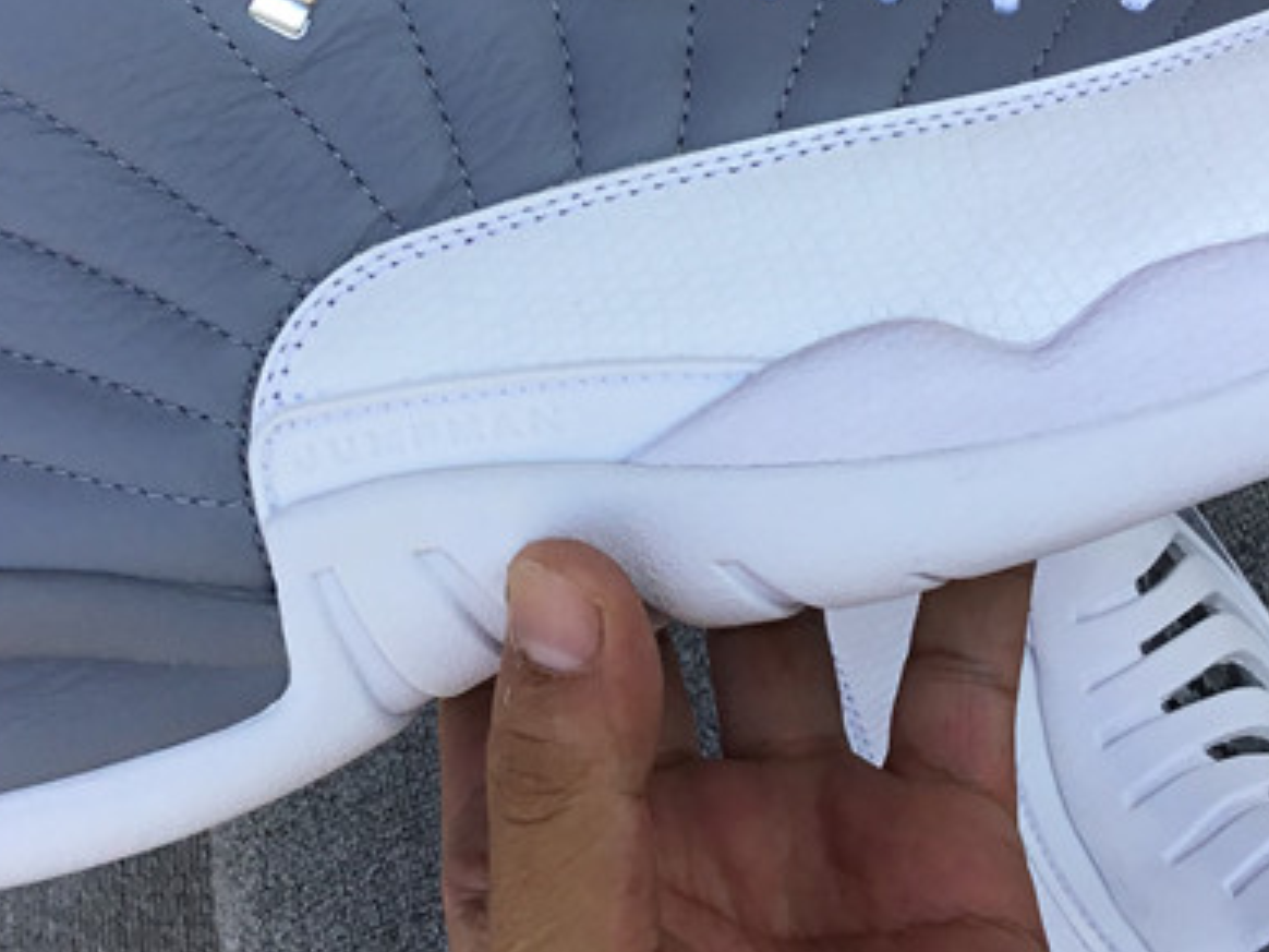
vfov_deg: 20.1
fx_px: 2639
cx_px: 533
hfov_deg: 27.0
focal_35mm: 72
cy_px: 146
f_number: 2.4
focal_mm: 3.3
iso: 25
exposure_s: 1/281
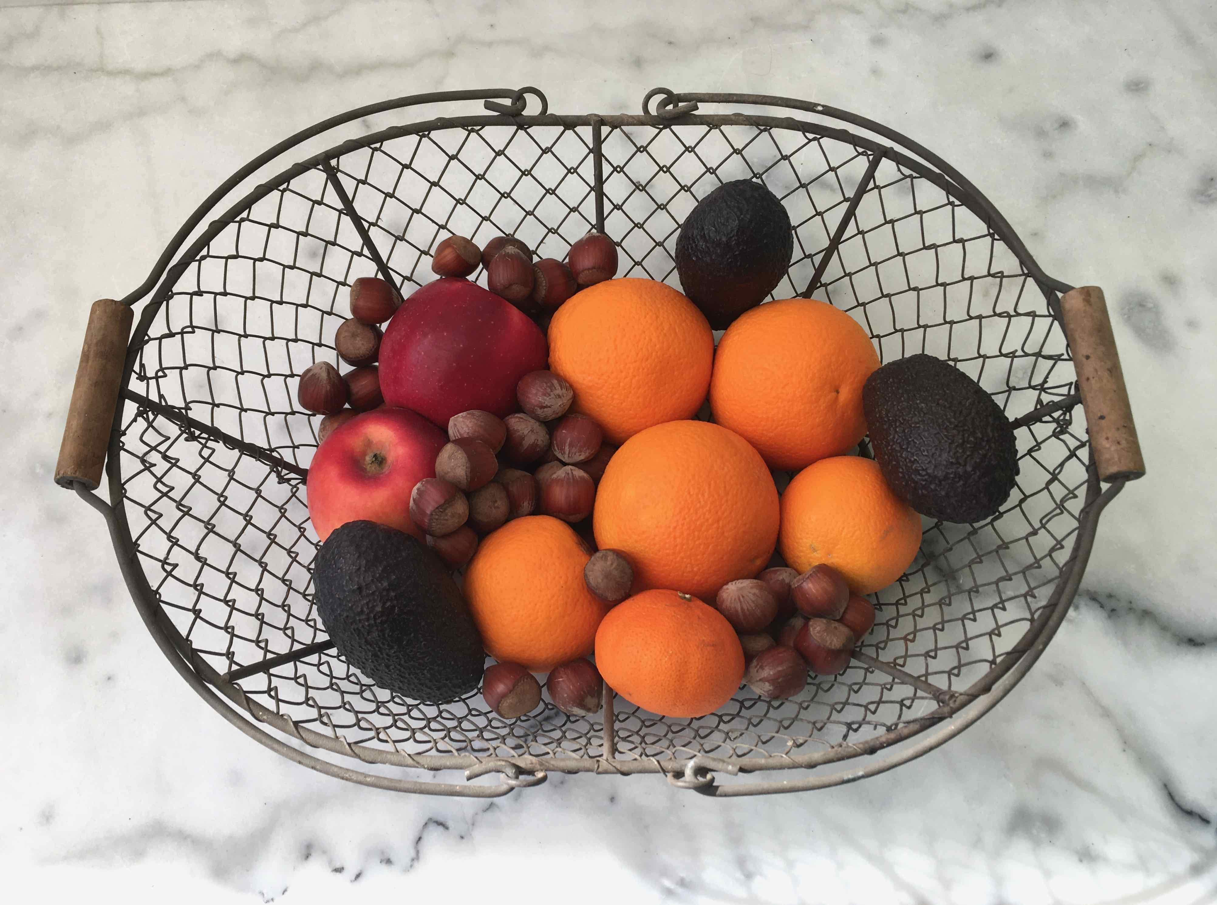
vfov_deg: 48.0
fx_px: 1016
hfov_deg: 61.8
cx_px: 608
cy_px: 452
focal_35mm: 29
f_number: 2.2
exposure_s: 1/356
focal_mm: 4.15
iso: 25
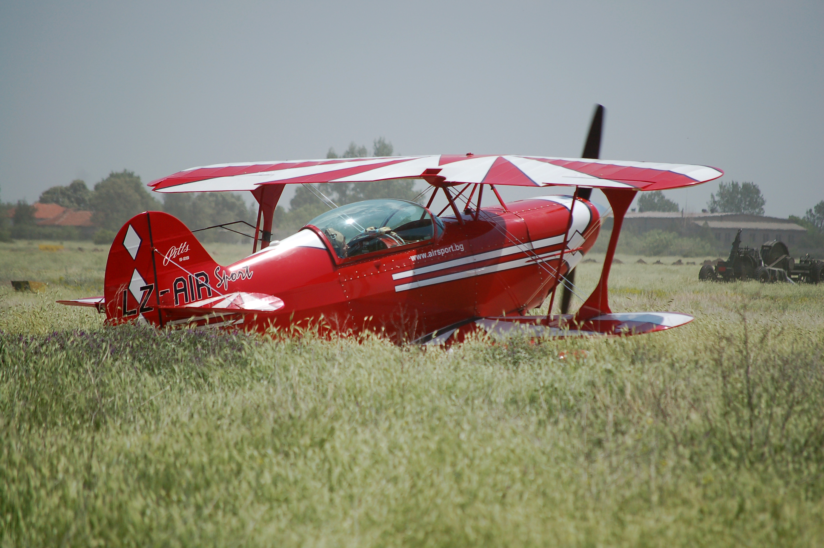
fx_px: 6517
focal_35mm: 285
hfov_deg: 7.2
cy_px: 274
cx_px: 412
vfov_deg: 4.8
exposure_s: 1/1250
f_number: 5.6
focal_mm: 190
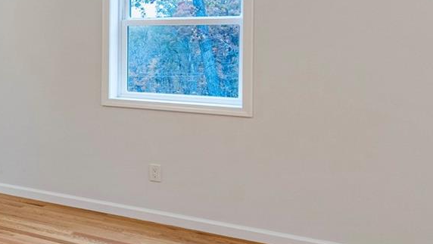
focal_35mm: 60
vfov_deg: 19.8
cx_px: -167
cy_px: 47
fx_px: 689
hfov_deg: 27.4
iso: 200
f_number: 8
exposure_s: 1/80
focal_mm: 16
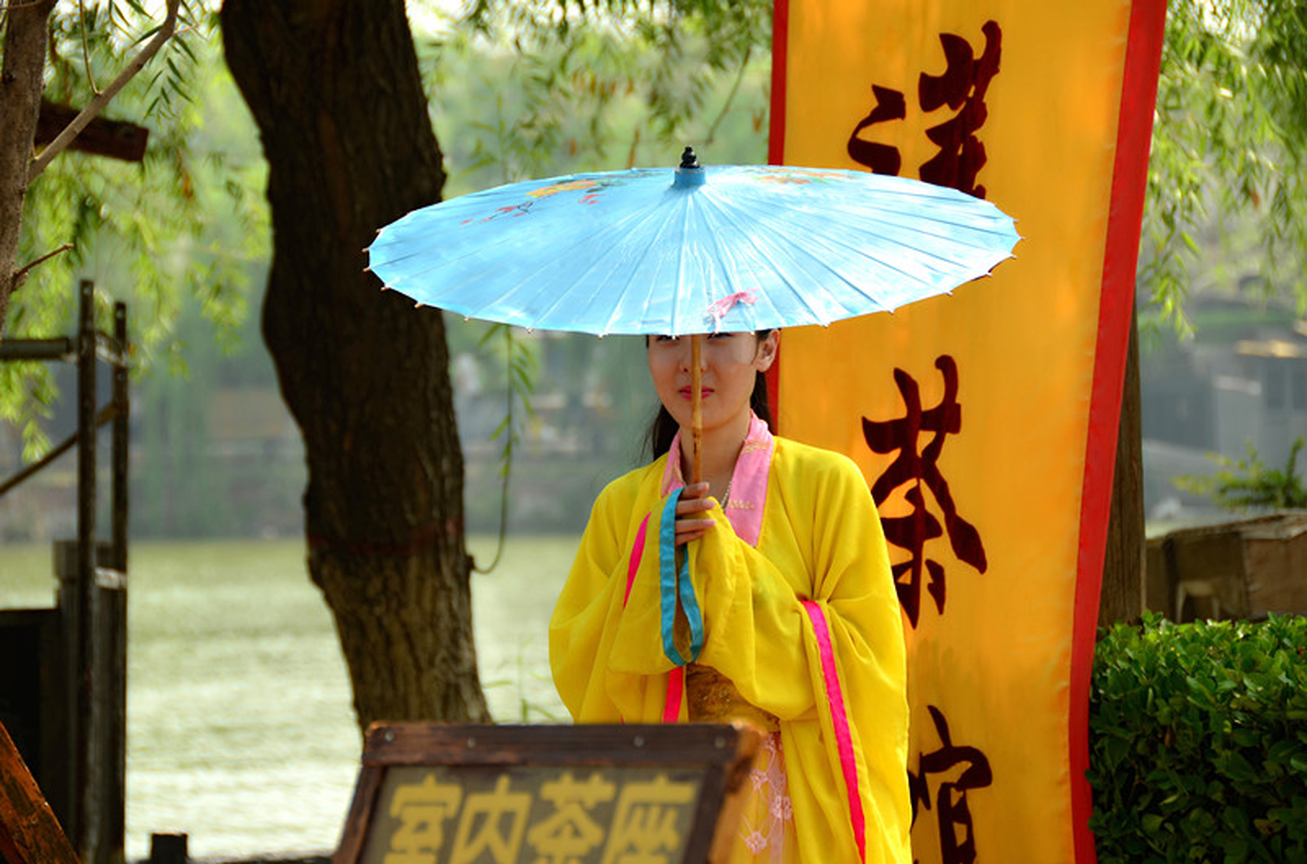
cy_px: 432
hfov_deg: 12.3
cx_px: 654
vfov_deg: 8.1
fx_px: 6084
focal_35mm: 168
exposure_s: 1/320
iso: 125
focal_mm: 112
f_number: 5.3
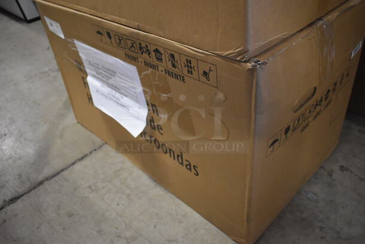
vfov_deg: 43.7
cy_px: 122
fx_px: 304
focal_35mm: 30
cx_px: 182
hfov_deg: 61.9
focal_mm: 20
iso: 2800
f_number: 3.8
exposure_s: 1/125
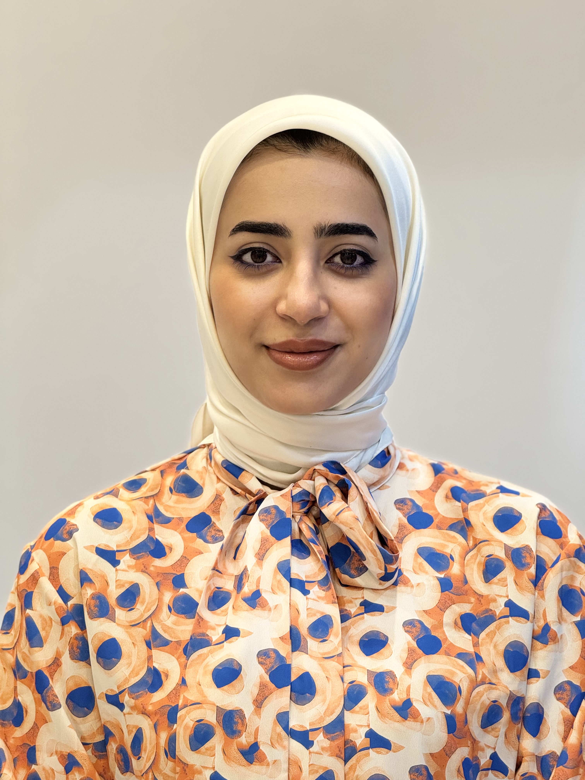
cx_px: 292
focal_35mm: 120
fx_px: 2704
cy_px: 390
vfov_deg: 16.4
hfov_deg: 12.3
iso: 125
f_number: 2.8
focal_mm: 15.66
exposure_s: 1/100
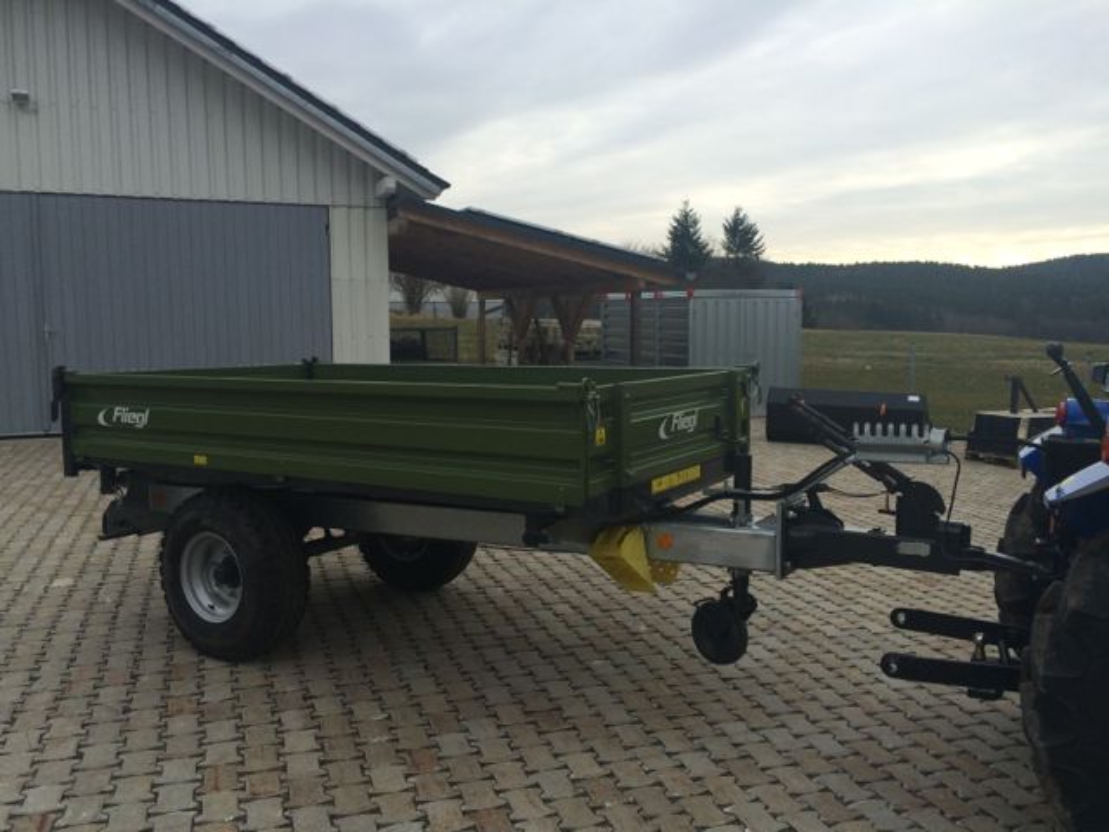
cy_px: 416
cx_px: 554
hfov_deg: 61.7
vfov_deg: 48.2
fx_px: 929
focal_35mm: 29
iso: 32
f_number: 2.2
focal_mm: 4.15
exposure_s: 1/789
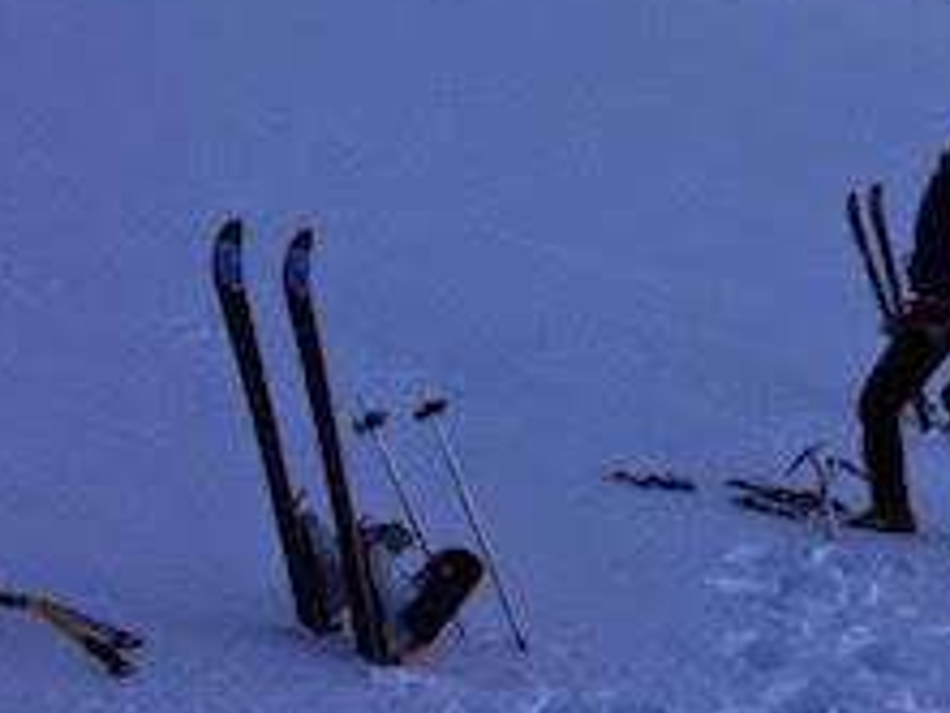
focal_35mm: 95
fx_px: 2609
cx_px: 791
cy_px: -60
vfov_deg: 15.2
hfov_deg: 20.4
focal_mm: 4.28
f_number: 2.4
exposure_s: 1/1842
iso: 50
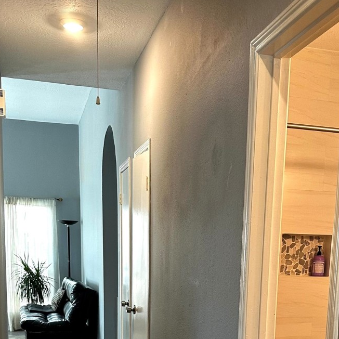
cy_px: 343
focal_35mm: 50
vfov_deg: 31.3
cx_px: 210
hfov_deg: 33.9
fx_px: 554
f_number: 1.78
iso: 200
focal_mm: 6.86
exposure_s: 1/60
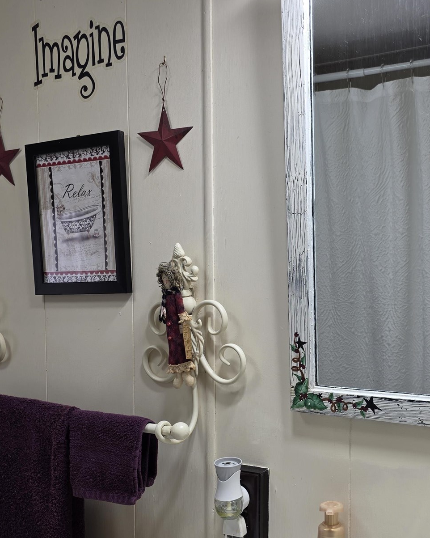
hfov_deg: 34.4
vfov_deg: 42.5
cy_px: 347
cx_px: 306
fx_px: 684
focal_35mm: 43
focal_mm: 6.3
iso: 25
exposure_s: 1/120
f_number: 1.7
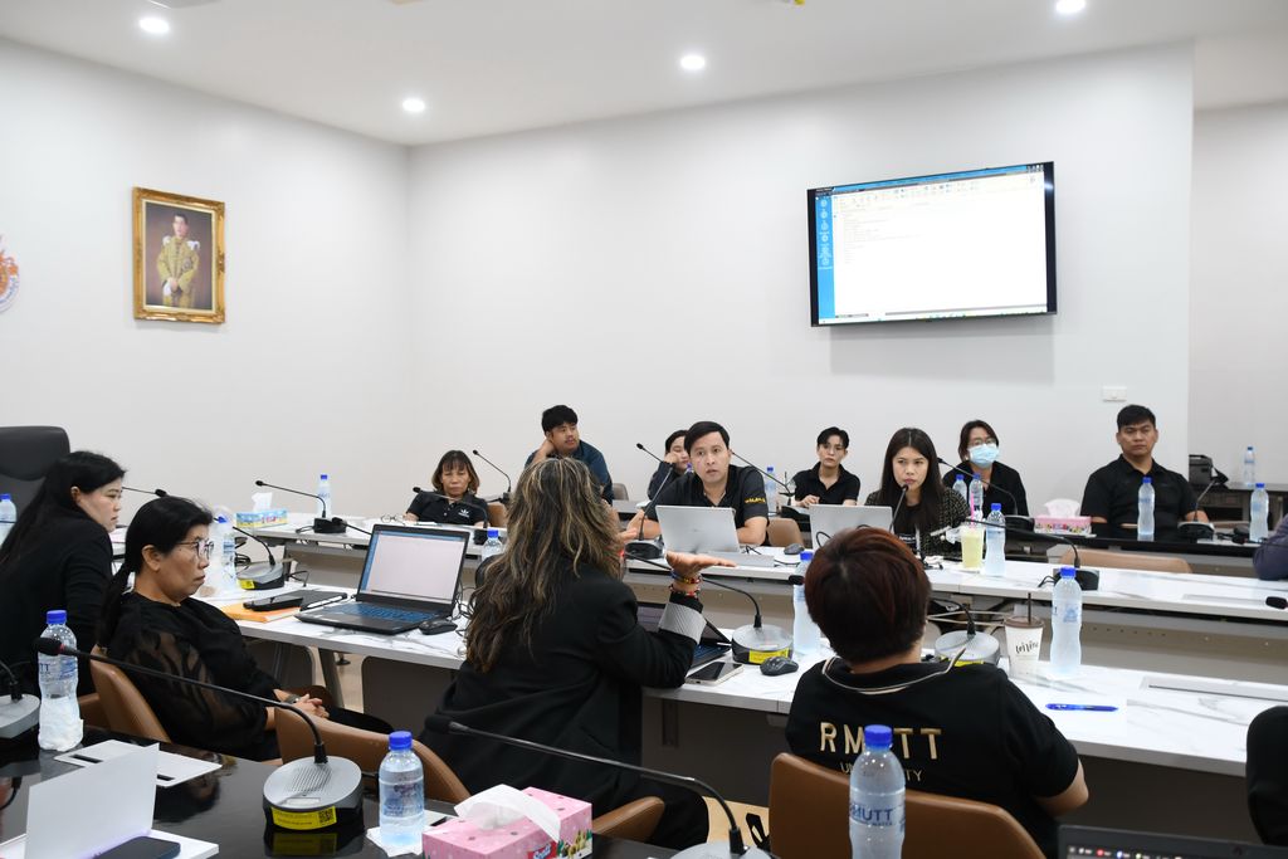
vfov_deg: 40.0
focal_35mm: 33
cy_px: 430
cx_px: 644
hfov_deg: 57.2
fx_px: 1181
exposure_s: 1/30
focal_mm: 22
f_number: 4
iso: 450
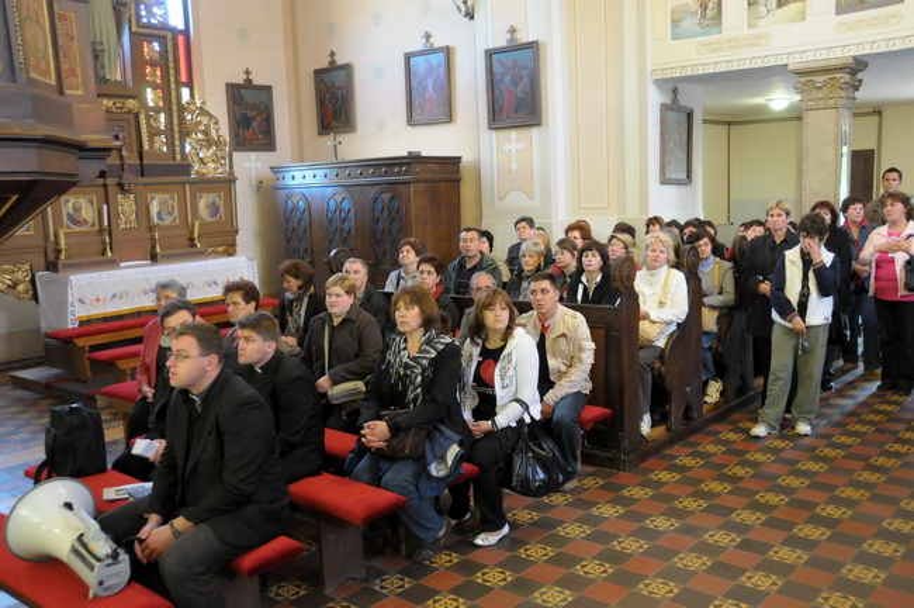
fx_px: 837
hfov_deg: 57.3
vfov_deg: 39.9
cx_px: 457
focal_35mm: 33
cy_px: 304
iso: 1600
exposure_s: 1/13
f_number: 3.8
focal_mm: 22
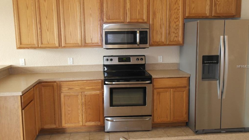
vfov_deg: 33.7
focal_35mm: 35
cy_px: 67
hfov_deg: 56.6
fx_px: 231
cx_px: 125
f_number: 3.5
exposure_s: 1/40
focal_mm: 22
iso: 400
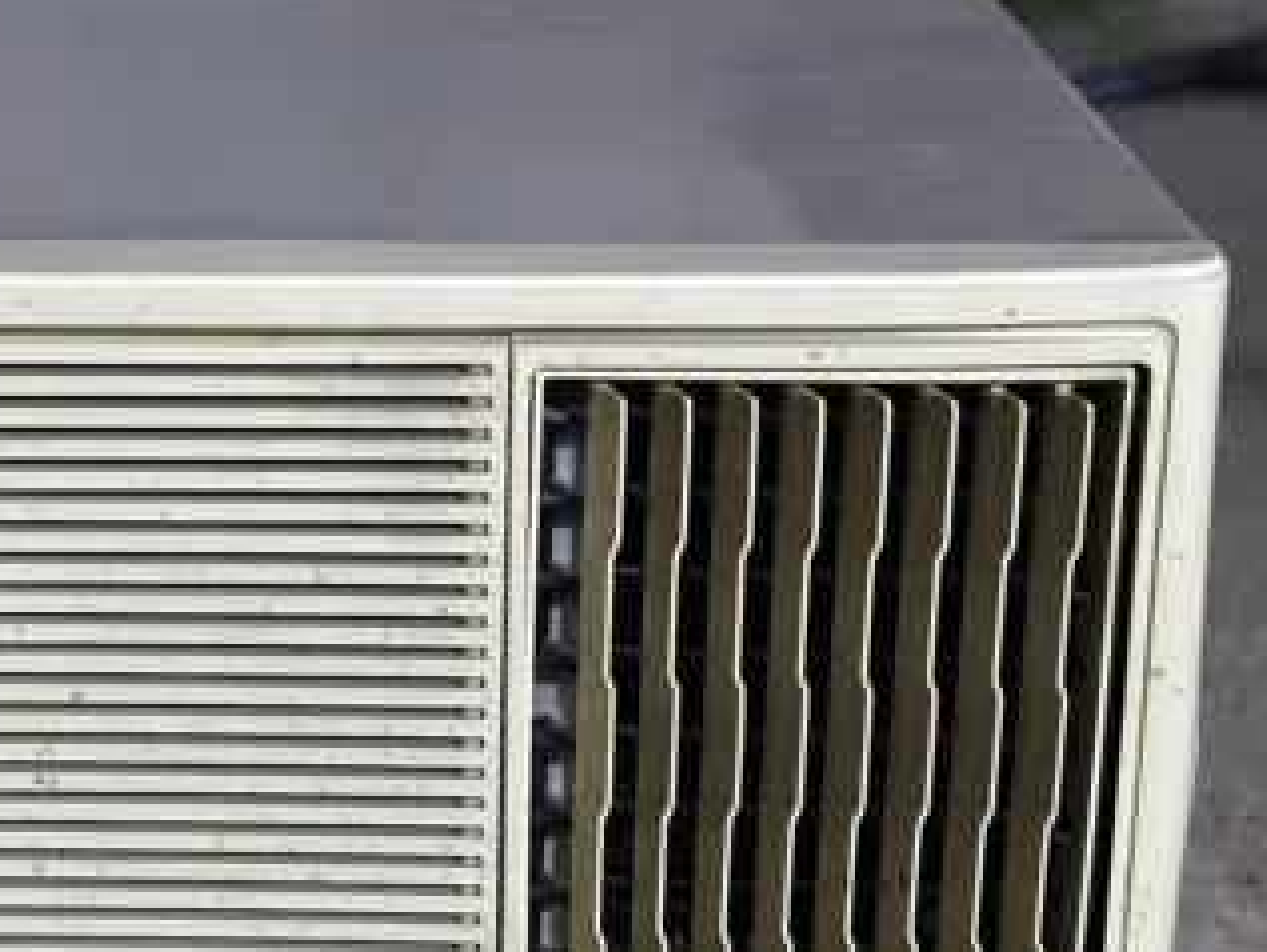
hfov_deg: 19.9
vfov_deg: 15.2
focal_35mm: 97
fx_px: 3552
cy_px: 752
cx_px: 192
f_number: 1.78
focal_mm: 6.86
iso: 400
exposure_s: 1/43
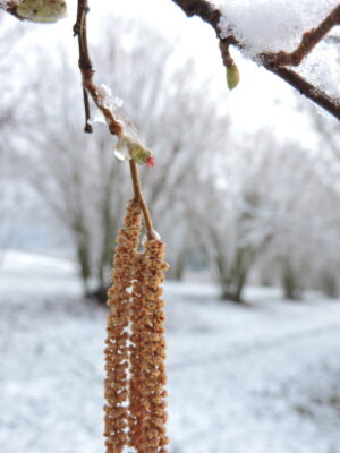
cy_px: 226
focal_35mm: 35
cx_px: 170
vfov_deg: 52.6
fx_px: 458
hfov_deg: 40.7
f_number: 3.3
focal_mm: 6.2
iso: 100
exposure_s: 1/200
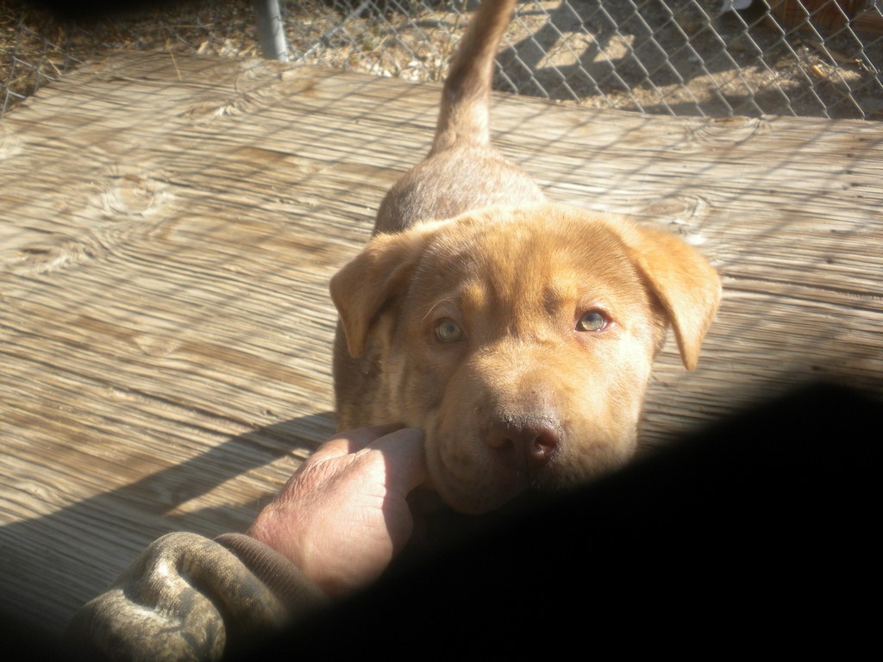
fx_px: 944
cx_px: 442
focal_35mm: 37
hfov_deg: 50.1
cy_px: 331
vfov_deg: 38.7
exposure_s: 1/498
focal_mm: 6.6
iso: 113
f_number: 3.5
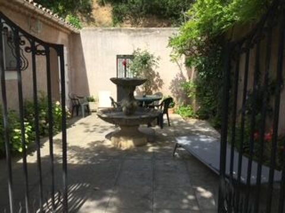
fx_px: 255
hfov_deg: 58.4
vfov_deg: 45.4
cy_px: 106
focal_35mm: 31
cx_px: 142
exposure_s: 1/867
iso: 25
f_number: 2.4
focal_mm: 3.3
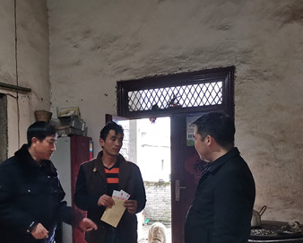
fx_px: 404
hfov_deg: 39.6
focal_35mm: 45
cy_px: 189
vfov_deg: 32.7
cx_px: 63
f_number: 1.8
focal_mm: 5.58
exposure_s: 1/60
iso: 640
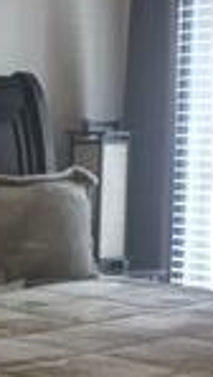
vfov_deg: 15.6
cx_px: -33
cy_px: 337
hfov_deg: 8.8
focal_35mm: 136
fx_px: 1363
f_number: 2.2
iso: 200
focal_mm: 4.15
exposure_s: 1/15
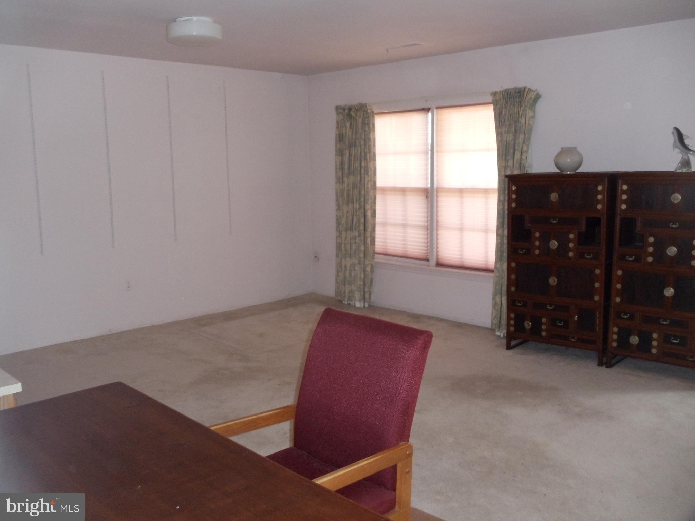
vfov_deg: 32.9
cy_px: 260
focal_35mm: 44
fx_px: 883
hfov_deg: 42.9
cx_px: 348
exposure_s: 1/30
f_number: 3.5
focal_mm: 6
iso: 400
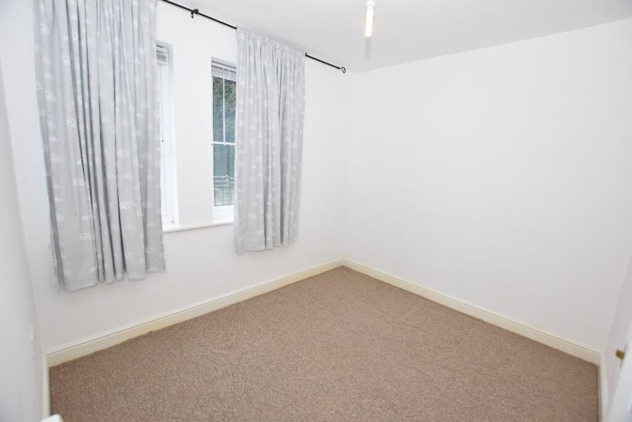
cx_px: 316
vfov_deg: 77.3
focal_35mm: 15
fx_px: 263
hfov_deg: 100.4
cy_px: 211
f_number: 4
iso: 800
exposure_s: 1/125
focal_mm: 10
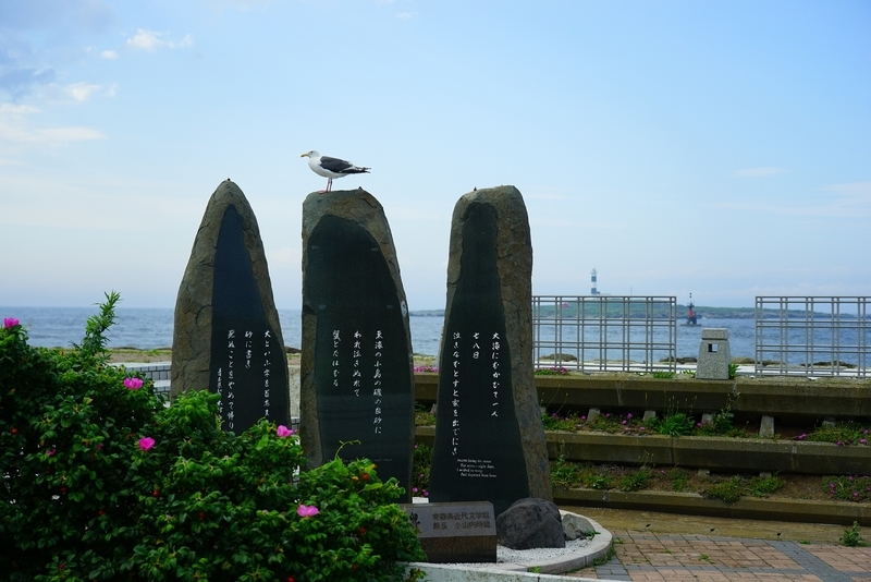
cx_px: 436
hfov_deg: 40.3
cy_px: 291
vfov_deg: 27.5
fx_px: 1186
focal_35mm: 49
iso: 400
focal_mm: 49
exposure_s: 1/2000
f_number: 4
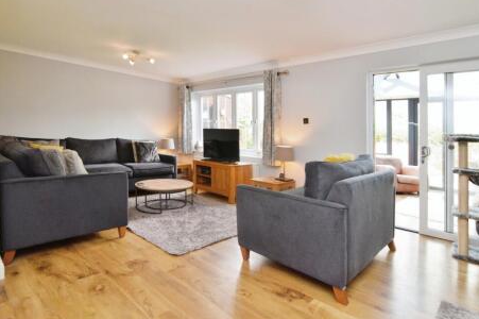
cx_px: 252
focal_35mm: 19
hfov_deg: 86.9
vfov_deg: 64.5
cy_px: 156
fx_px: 253
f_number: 4.5
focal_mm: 12
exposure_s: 1/80
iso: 400
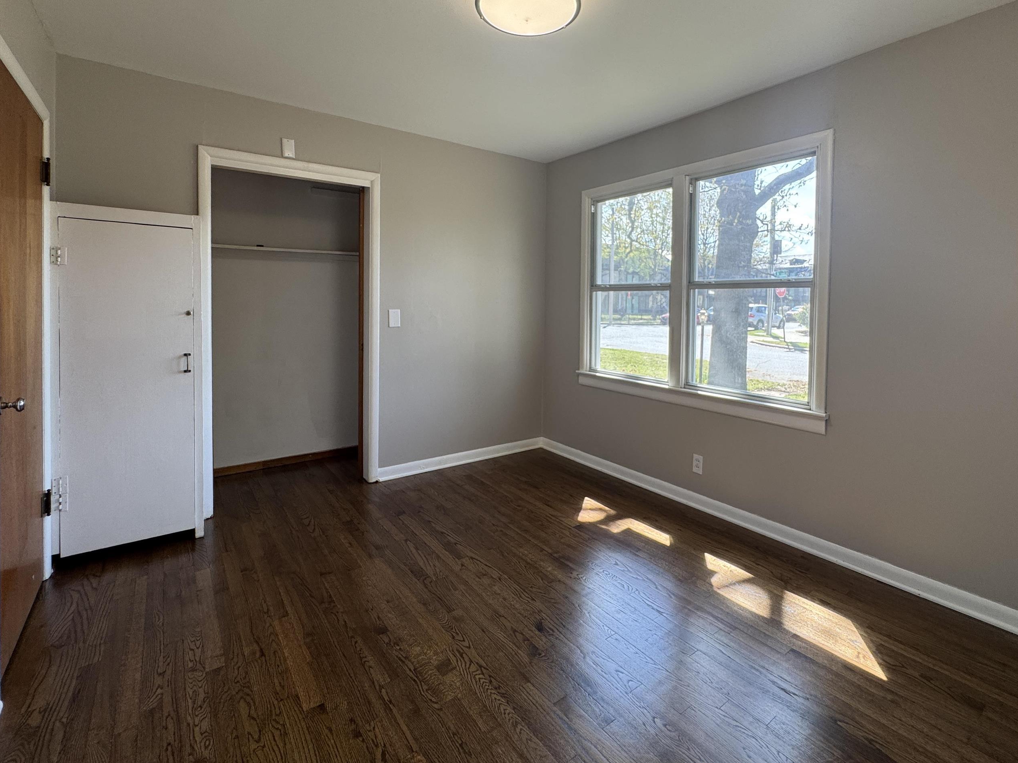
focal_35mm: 17
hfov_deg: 90.9
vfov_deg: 74.1
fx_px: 500
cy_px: 315
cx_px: 546
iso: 64
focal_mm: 2.22
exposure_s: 1/120
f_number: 2.2
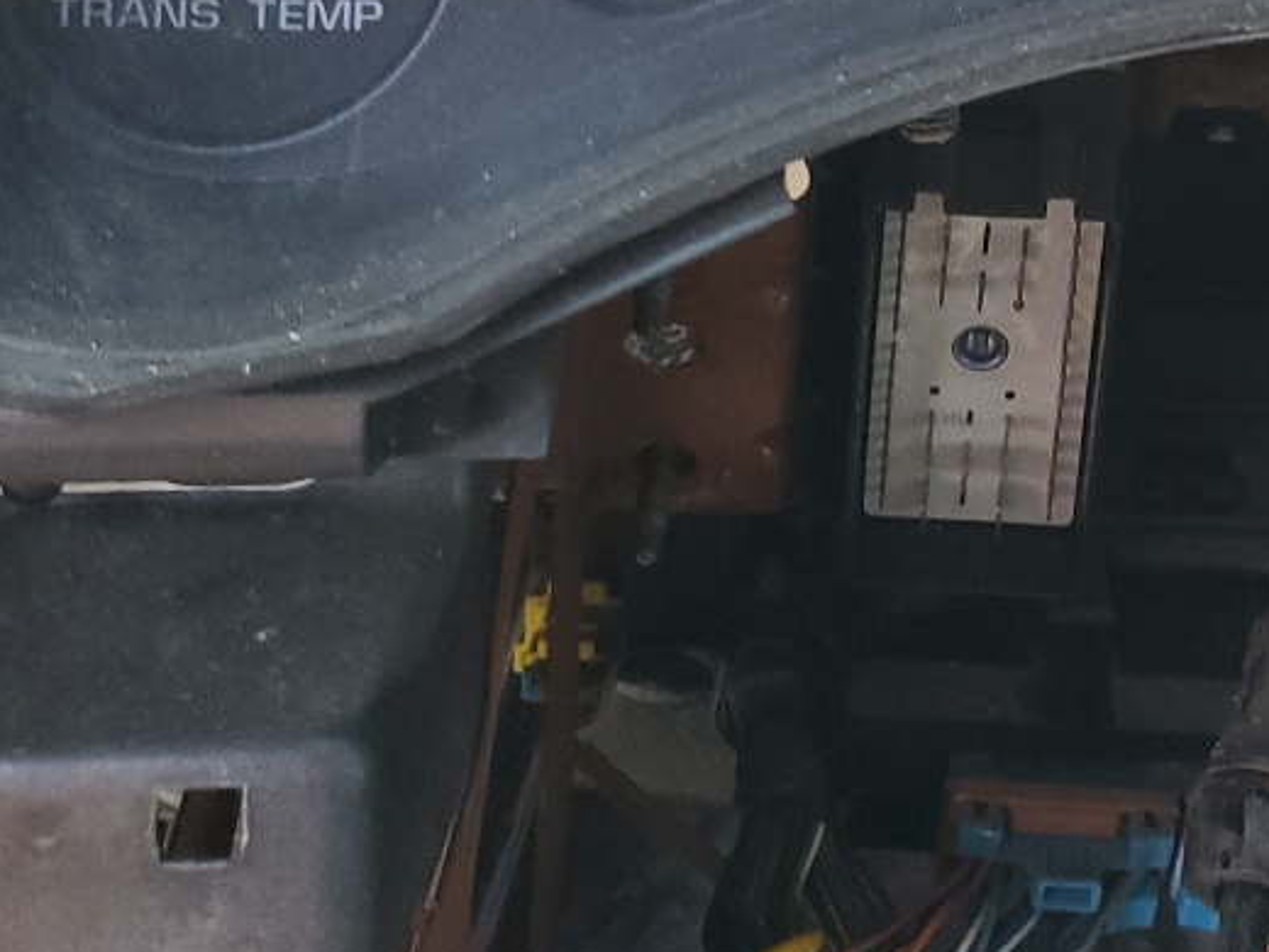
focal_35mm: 80
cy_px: -422
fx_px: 2933
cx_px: 1320
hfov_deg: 23.2
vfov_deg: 16.9
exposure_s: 1/120
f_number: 1.5
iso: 86
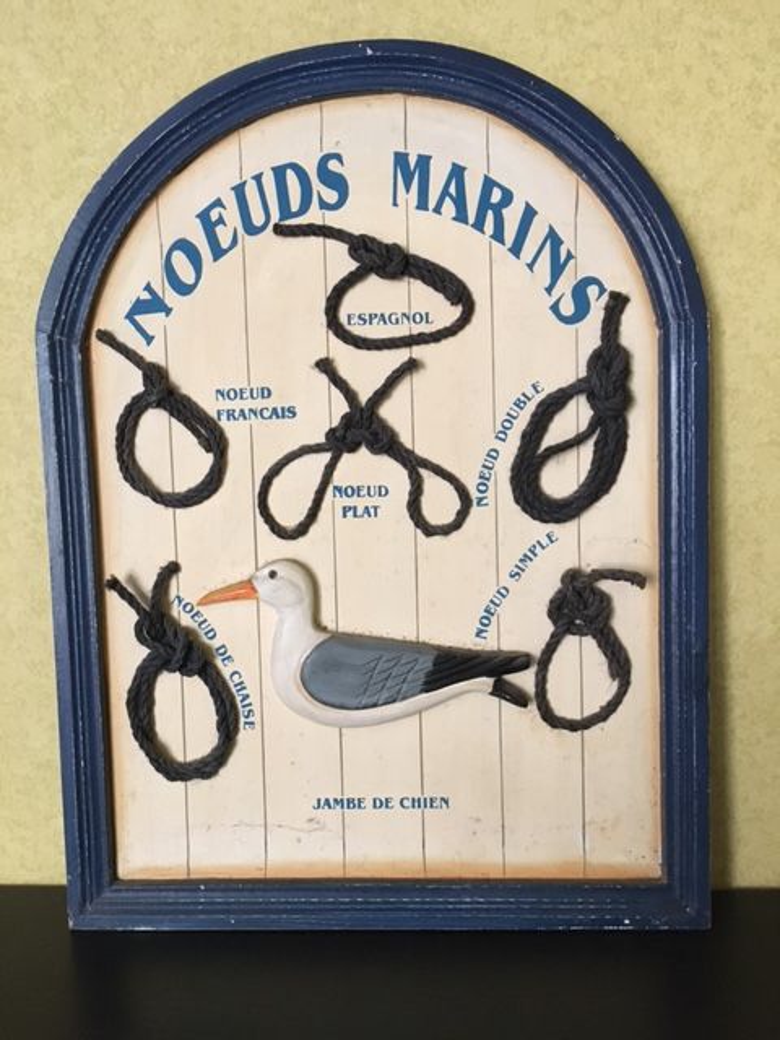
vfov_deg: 61.7
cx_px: 390
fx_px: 871
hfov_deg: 48.2
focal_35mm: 29
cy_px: 520
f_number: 2.2
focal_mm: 4.15
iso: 250
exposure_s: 1/17
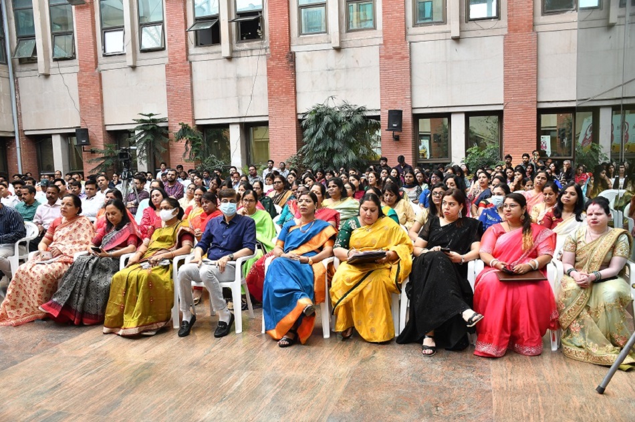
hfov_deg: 57.3
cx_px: 318
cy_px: 211
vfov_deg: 39.9
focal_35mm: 33
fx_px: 582
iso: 320
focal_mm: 22
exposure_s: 1/125
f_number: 4.5
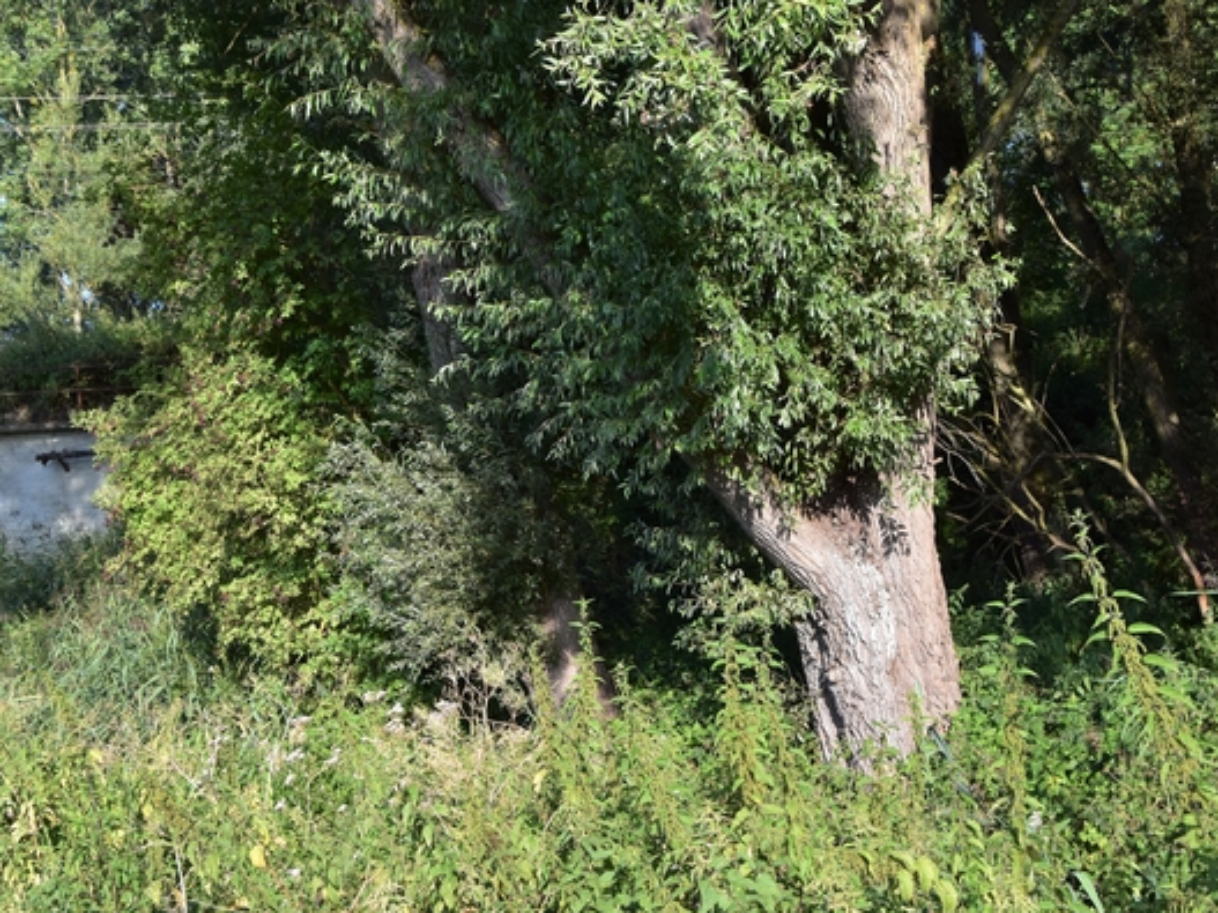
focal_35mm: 46
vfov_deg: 31.5
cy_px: 458
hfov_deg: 41.2
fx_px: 1618
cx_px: 545
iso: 200
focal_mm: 28
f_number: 11
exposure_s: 1/100
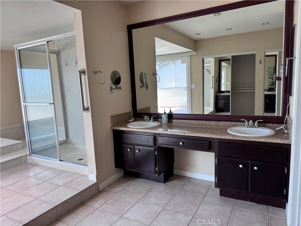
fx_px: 209
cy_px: 113
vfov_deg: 56.8
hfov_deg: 71.6
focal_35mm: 24
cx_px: 150
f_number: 1.78
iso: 64
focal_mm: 6.76
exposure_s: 1/120
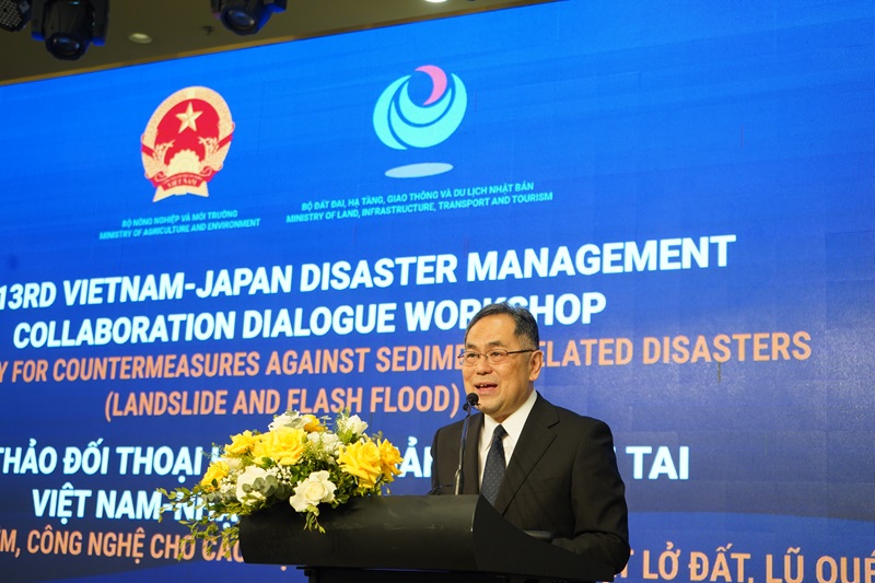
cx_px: 438
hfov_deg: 36.9
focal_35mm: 54
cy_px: 292
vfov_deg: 25.0
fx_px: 1312
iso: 500
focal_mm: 54
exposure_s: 1/60
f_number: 5
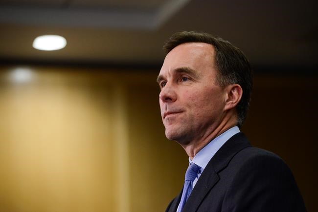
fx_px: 1767
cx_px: 159
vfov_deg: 6.9
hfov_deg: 10.3
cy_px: 106
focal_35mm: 200
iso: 3200
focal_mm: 200
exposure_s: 1/320
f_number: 4
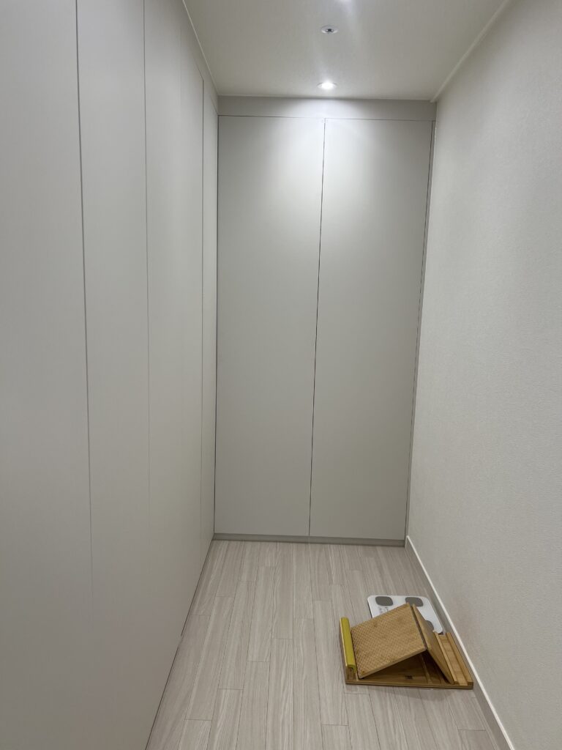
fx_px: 563
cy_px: 375
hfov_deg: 53.1
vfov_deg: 67.3
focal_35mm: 26
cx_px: 281
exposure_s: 1/120
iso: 64
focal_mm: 5.7
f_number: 1.5
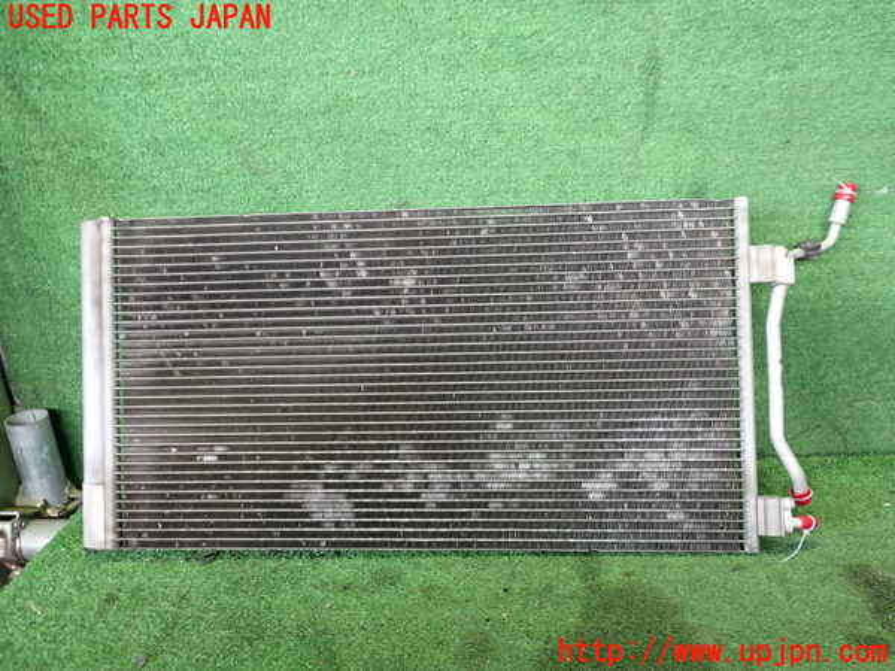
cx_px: 448
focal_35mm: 30
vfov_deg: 46.8
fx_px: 776
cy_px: 336
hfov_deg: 60.0
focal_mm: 5.4
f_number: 2.3
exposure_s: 1/30
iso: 500
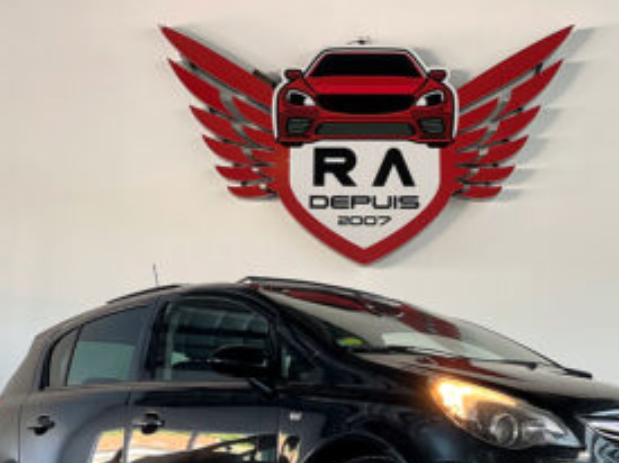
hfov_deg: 18.7
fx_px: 1877
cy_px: 289
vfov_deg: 14.1
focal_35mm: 105
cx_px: 359
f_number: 2.8
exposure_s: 1/40
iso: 250
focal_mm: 9
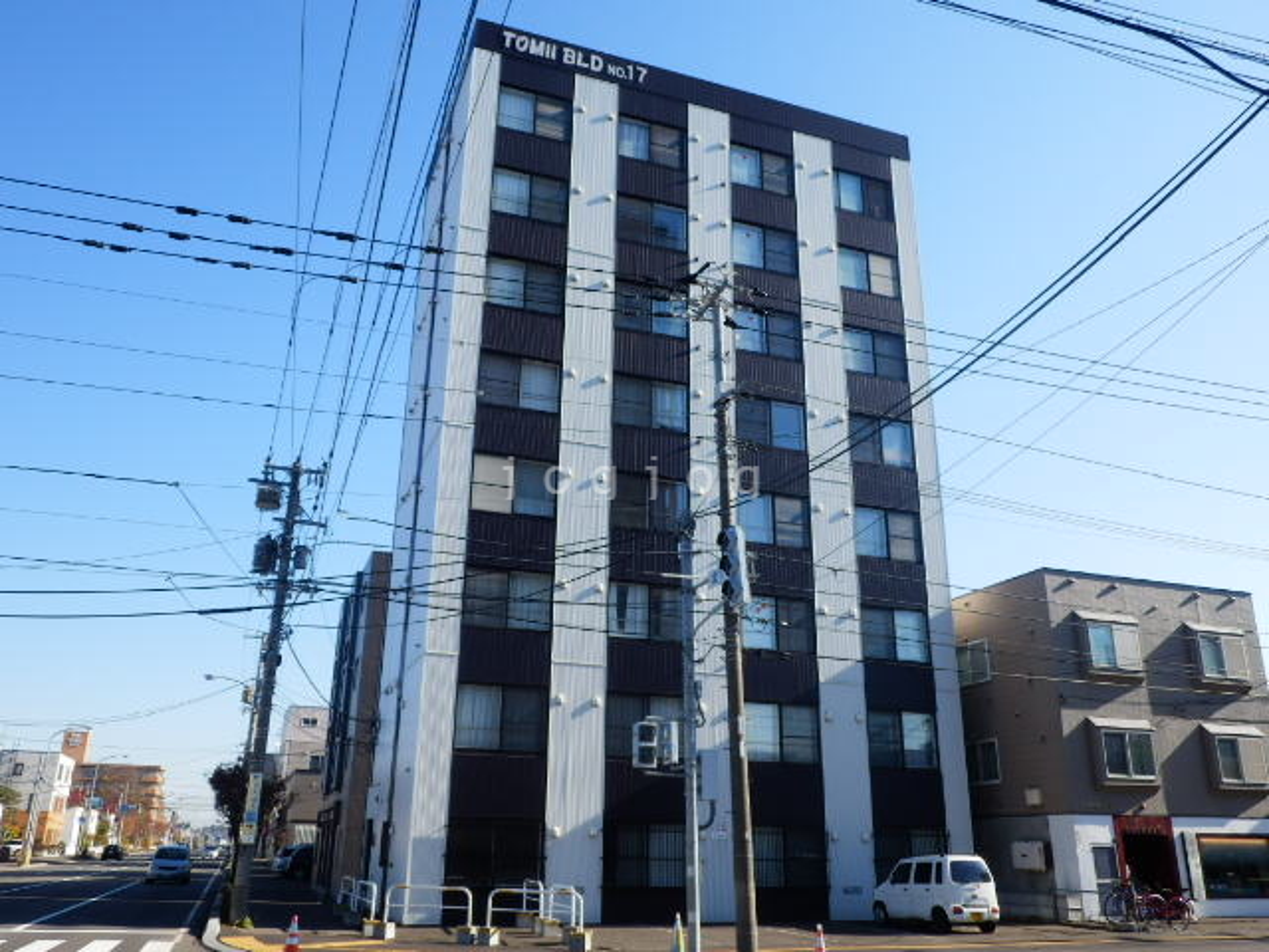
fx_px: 1210
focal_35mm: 33
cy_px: 476
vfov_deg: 42.9
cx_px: 634
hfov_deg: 55.4
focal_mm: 5.9
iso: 80
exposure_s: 1/500
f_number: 3.7
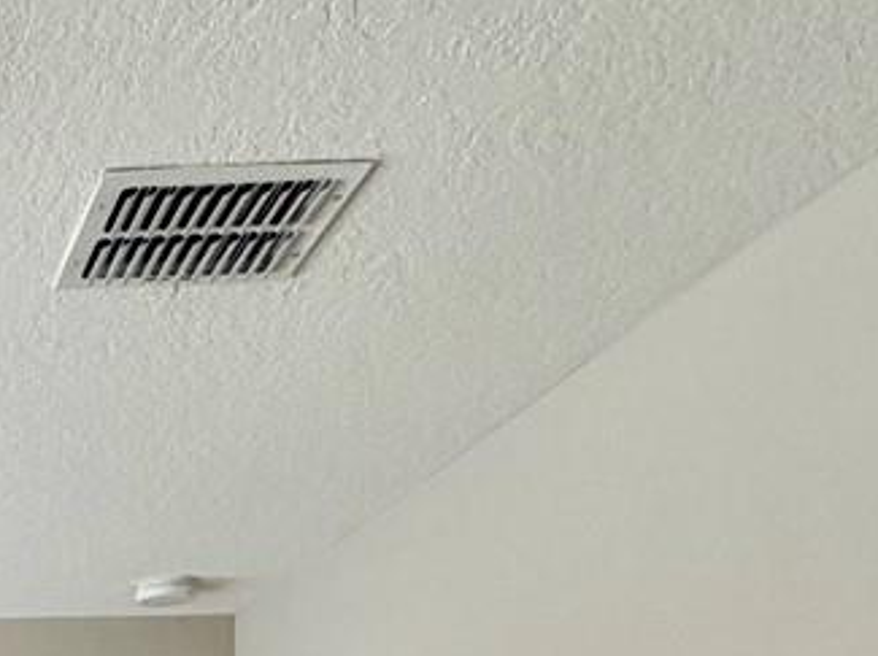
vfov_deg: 18.1
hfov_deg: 24.0
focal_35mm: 69
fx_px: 1748
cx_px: -327
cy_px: 1077
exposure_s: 1/120
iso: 100
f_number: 2.2
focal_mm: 2.22
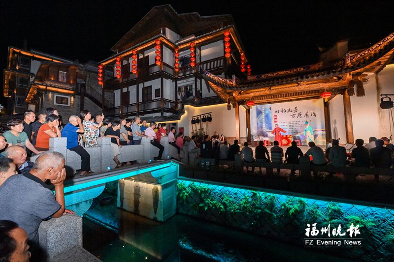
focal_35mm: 14
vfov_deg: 81.2
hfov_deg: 104.3
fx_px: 153
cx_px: 197
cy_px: 131
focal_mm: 14
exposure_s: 1/125
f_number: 13
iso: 1250
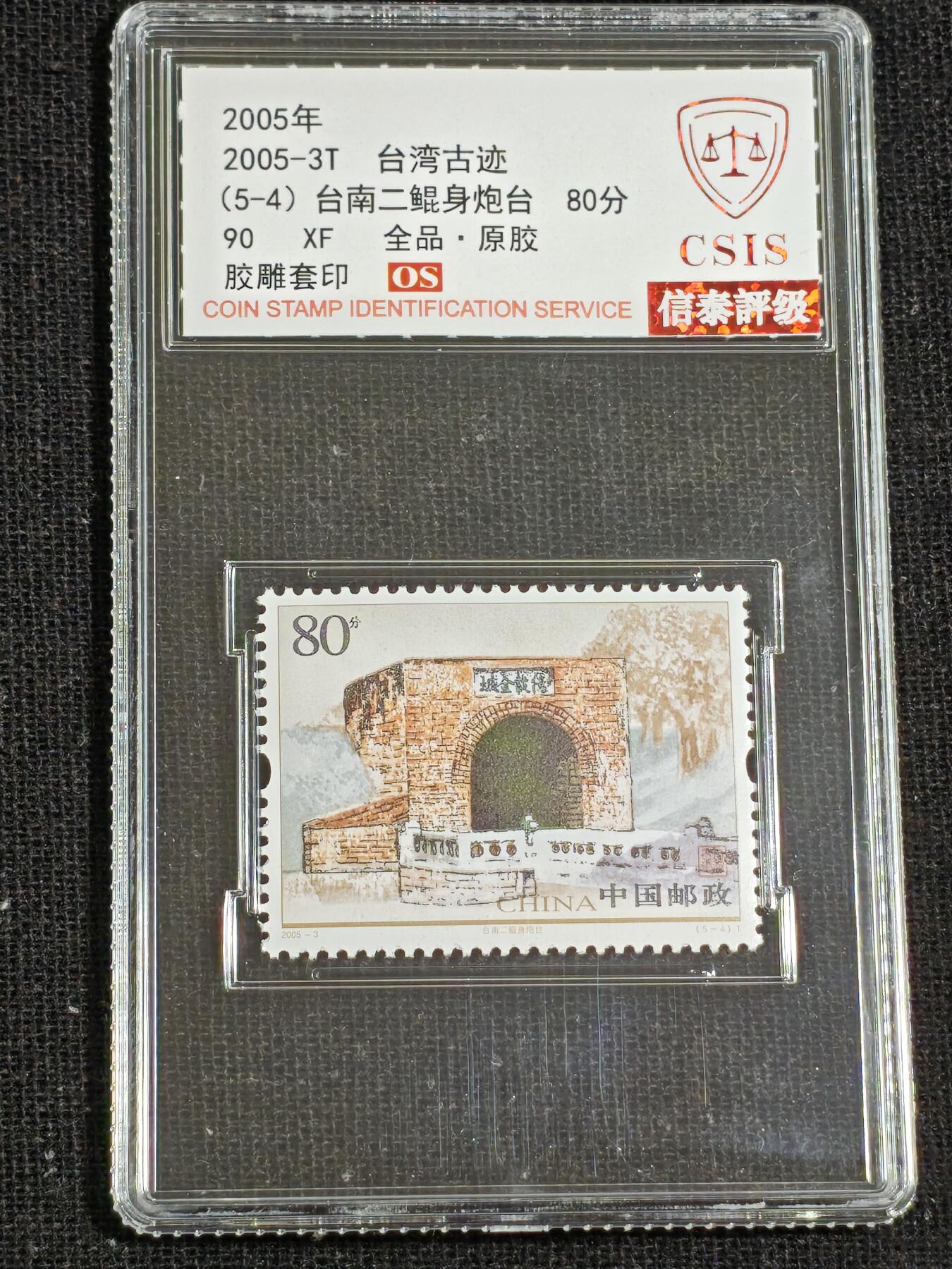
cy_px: 634
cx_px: 476
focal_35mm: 104
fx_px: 3814
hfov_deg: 14.2
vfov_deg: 18.9
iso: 50
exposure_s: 1/455
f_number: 1.5
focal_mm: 4.94
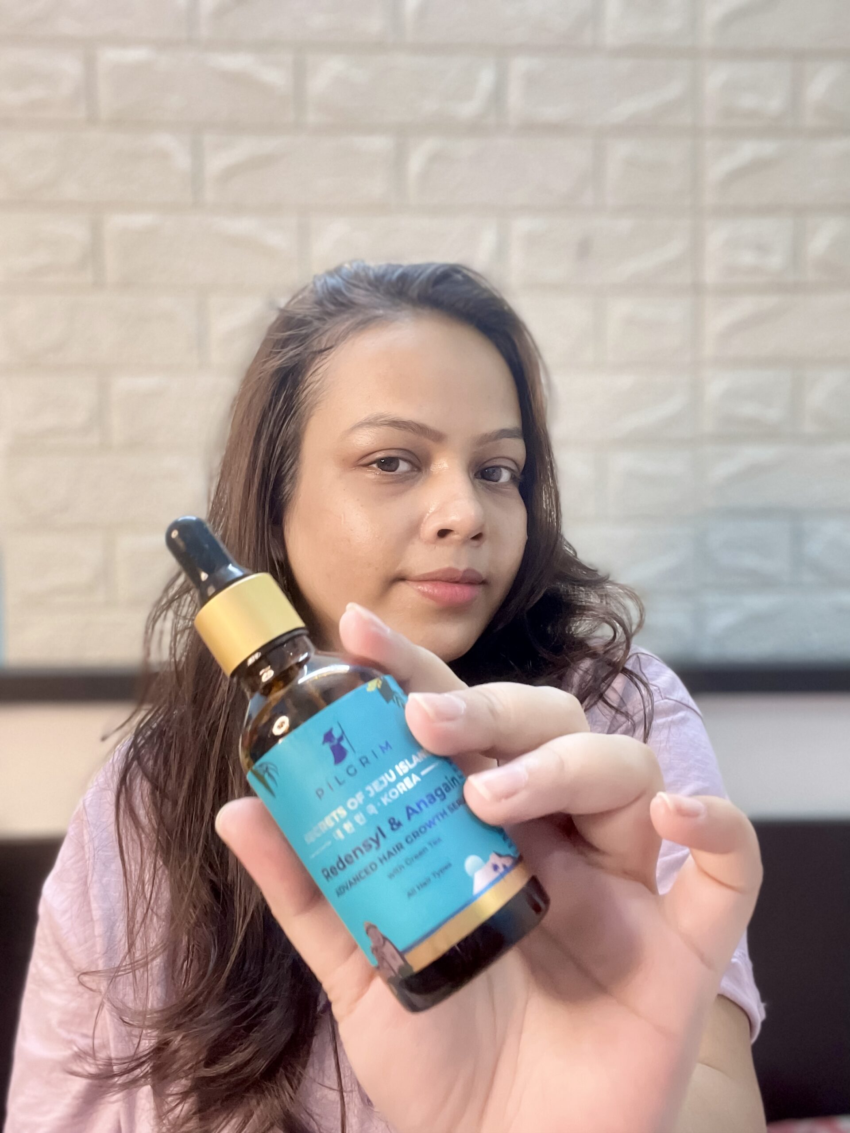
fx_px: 982
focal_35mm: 30
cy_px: 566
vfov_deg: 60.0
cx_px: 425
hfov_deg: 46.8
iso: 320
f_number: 2.2
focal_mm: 2.71
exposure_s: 1/50
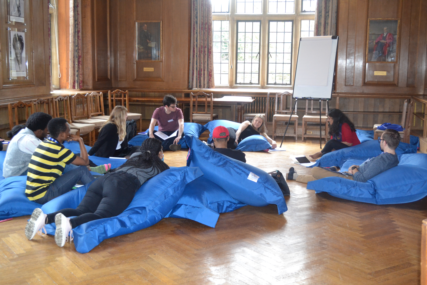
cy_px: 142
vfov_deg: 29.9
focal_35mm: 45
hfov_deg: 43.6
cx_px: 214
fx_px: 534
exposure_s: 1/60
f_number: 4.5
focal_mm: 30
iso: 1600
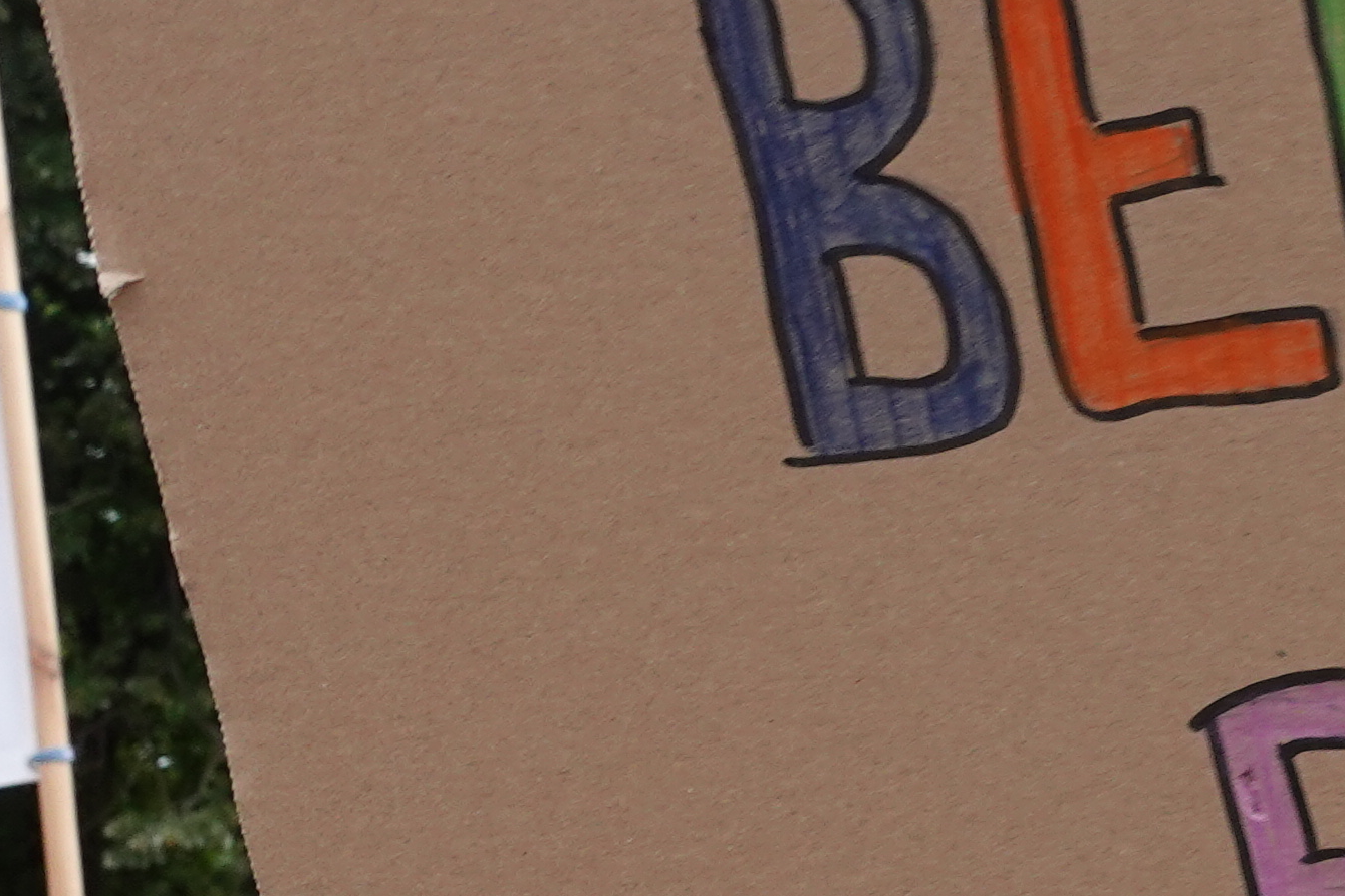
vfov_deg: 13.9
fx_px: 3661
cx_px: 2134
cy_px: 678
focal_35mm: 98
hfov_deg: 18.1
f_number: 5.6
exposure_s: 1/200
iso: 250
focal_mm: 9.4
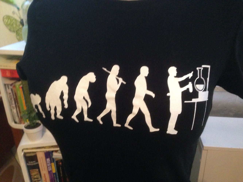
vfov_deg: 43.0
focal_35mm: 33
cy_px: 91
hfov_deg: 55.3
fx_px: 232
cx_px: 122
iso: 500
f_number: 2.4
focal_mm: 4.12
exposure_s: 1/15
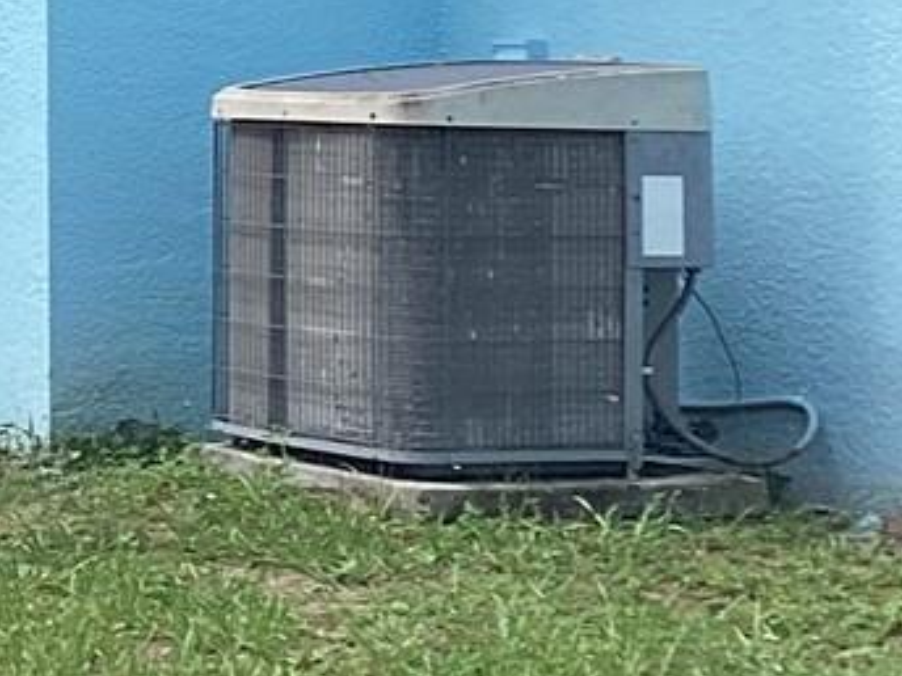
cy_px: -118
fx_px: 3752
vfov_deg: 10.2
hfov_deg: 13.1
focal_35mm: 144
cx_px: -346
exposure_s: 1/886
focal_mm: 3.3
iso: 25
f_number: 2.4
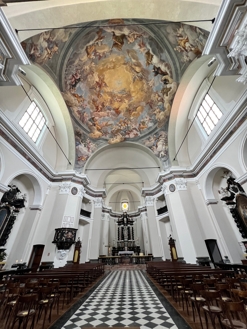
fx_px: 124
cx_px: 124
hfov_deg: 89.9
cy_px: 164
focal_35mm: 13
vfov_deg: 106.2
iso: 250
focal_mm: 1.57
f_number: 1.8
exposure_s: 1/85
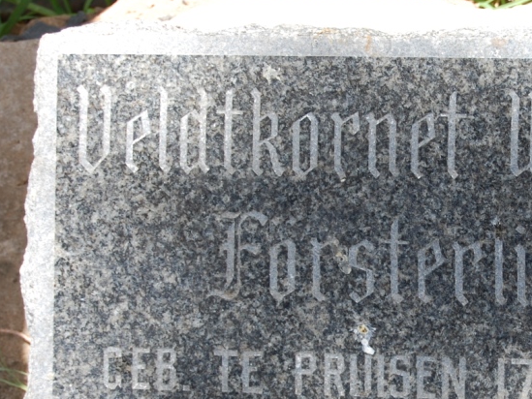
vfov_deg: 10.0
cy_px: 242
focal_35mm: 148
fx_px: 2273
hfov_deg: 13.3
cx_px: 441
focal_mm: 55
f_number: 6.3
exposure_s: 1/160
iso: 200
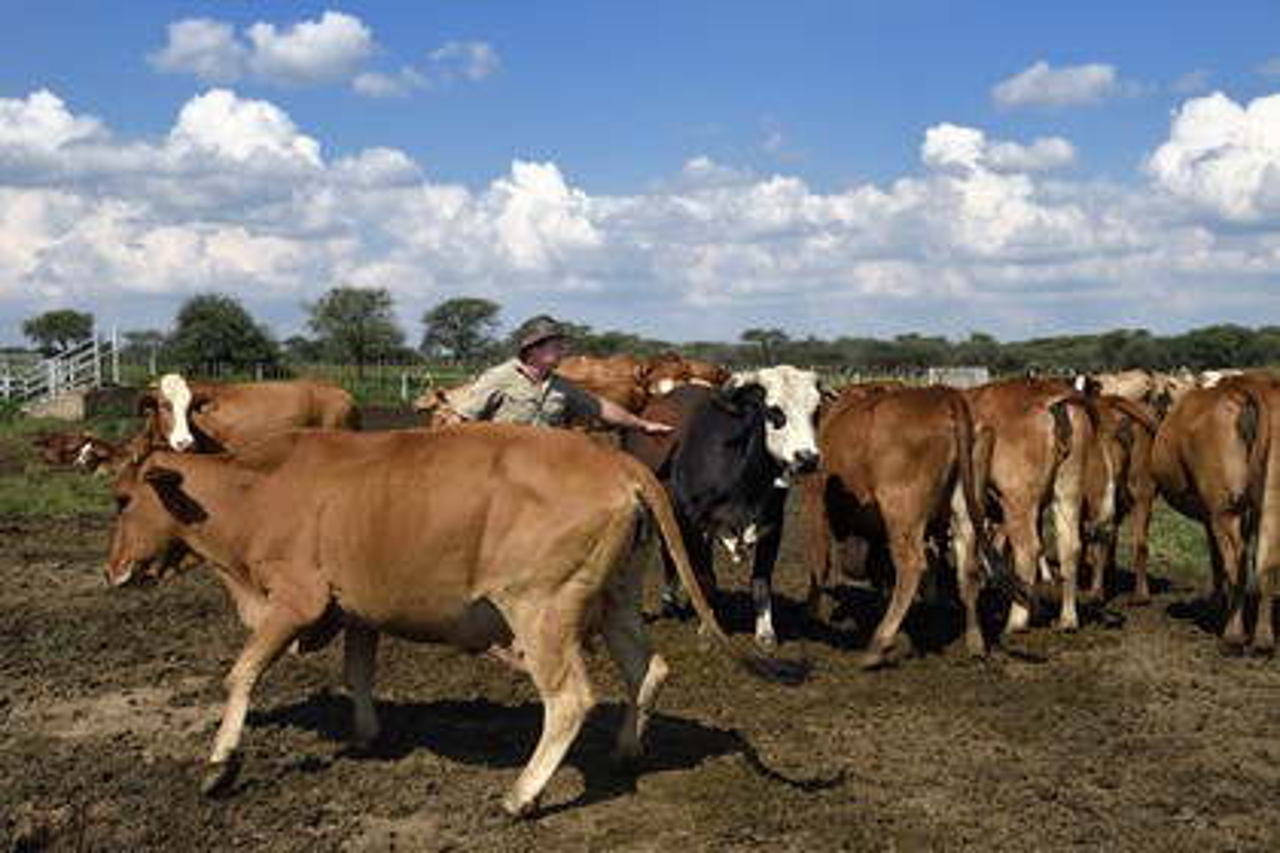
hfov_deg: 43.6
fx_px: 1600
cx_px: 640
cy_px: 426
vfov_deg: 29.9
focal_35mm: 45
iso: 200
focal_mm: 45
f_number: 14
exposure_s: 1/320
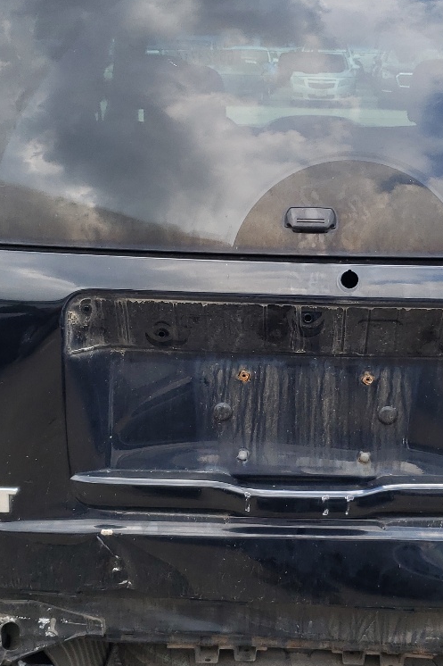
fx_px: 1071
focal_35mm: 58
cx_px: 282
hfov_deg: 23.3
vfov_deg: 34.5
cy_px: 366
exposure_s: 1/556
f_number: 1.5
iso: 50
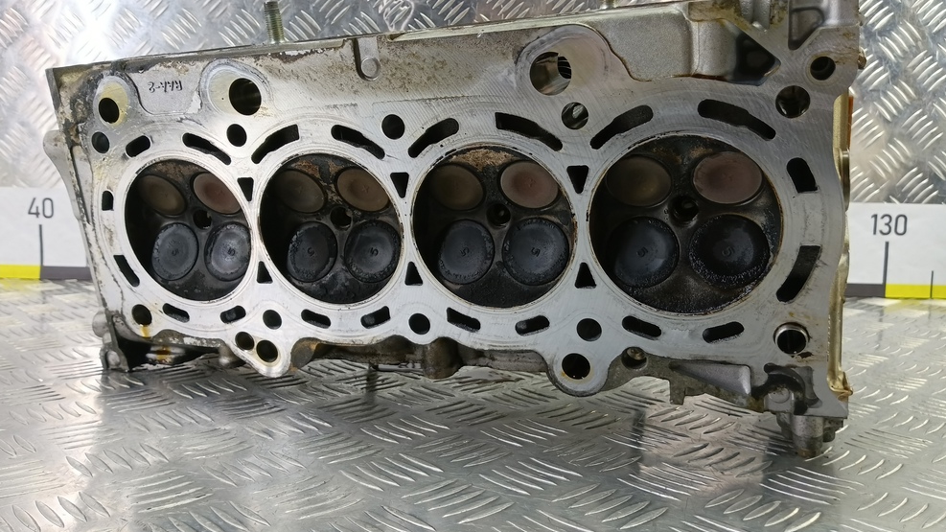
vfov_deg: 44.3
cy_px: 245
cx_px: 468
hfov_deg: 71.9
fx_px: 652
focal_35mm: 26
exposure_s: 1/50
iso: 203
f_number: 1.6
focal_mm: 4.11
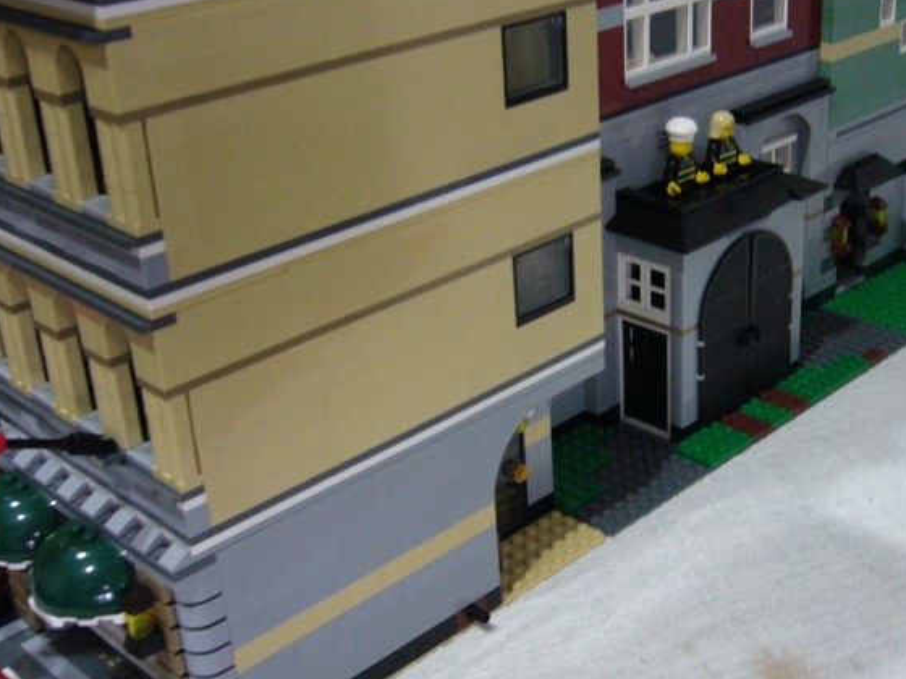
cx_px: 603
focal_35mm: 50
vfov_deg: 29.1
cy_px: 310
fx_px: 1309
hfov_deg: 37.8
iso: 200
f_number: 2.8
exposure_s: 1/8
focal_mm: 5.8
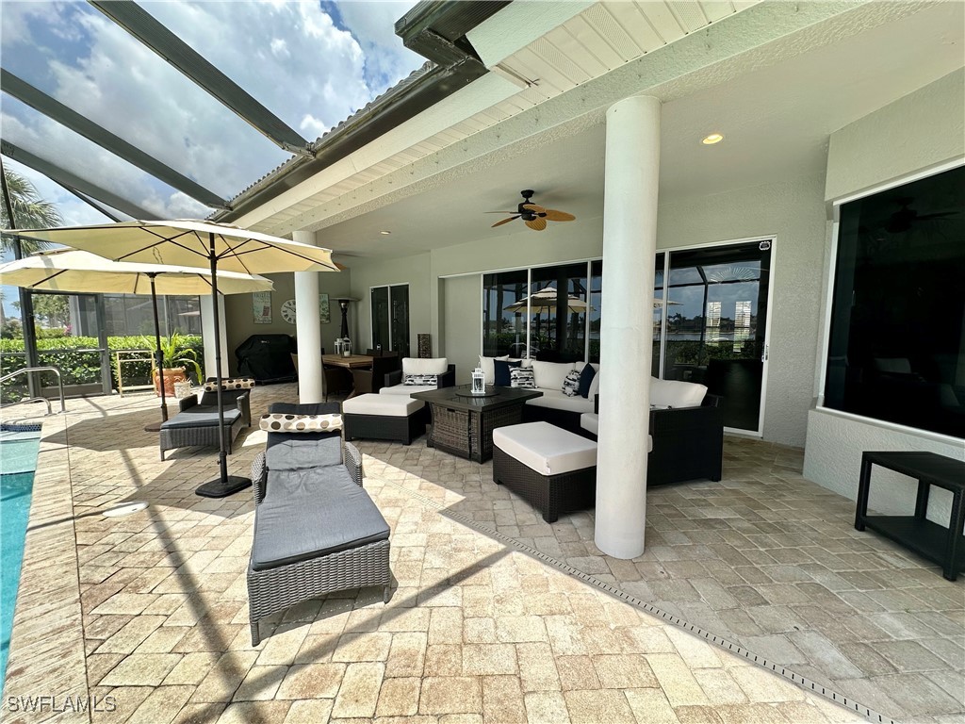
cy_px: 362
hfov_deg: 102.1
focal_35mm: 14
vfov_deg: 85.7
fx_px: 390
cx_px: 482
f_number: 2.2
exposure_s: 1/504
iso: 40
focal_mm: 2.22
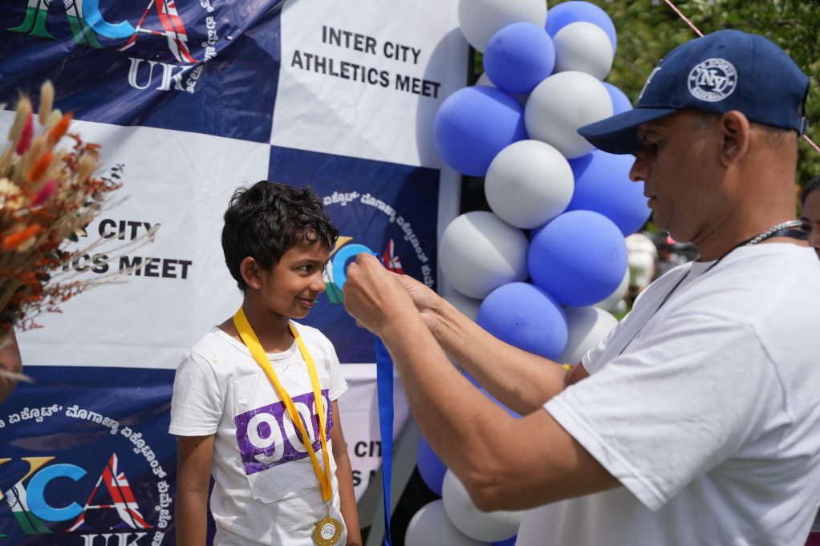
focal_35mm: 39
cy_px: 273
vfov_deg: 34.0
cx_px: 410
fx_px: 895
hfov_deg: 49.2
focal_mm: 39.3
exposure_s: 1/6400
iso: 250
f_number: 2.8
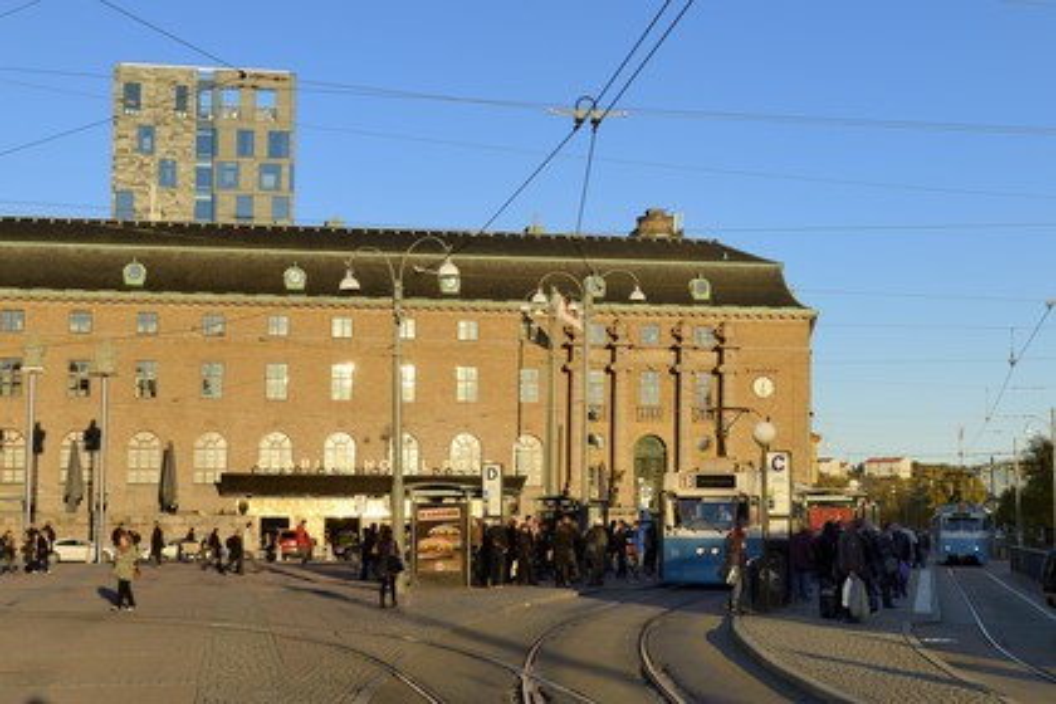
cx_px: 528
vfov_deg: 21.9
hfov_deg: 32.4
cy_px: 352
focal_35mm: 62
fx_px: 1819
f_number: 10
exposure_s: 1/250
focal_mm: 62
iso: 200
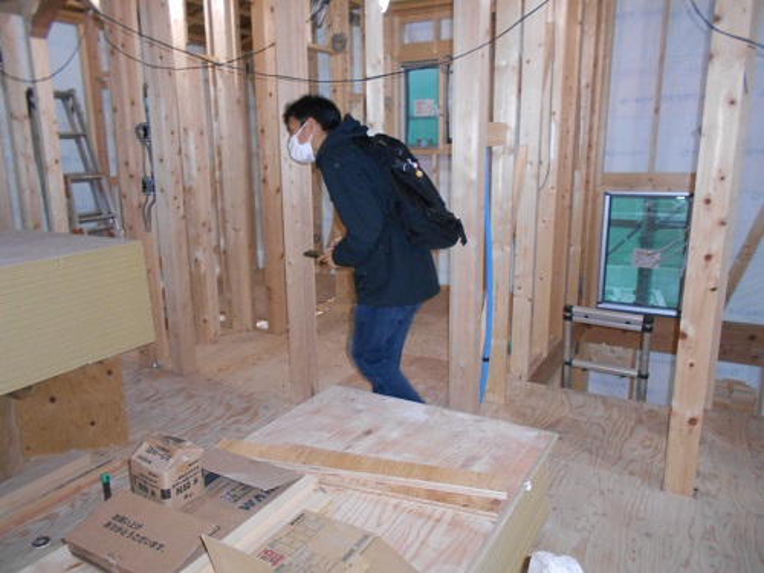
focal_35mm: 26
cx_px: 382
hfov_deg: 67.3
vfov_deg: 53.1
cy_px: 286
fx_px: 574
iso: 400
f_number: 3.2
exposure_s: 1/25
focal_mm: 4.6
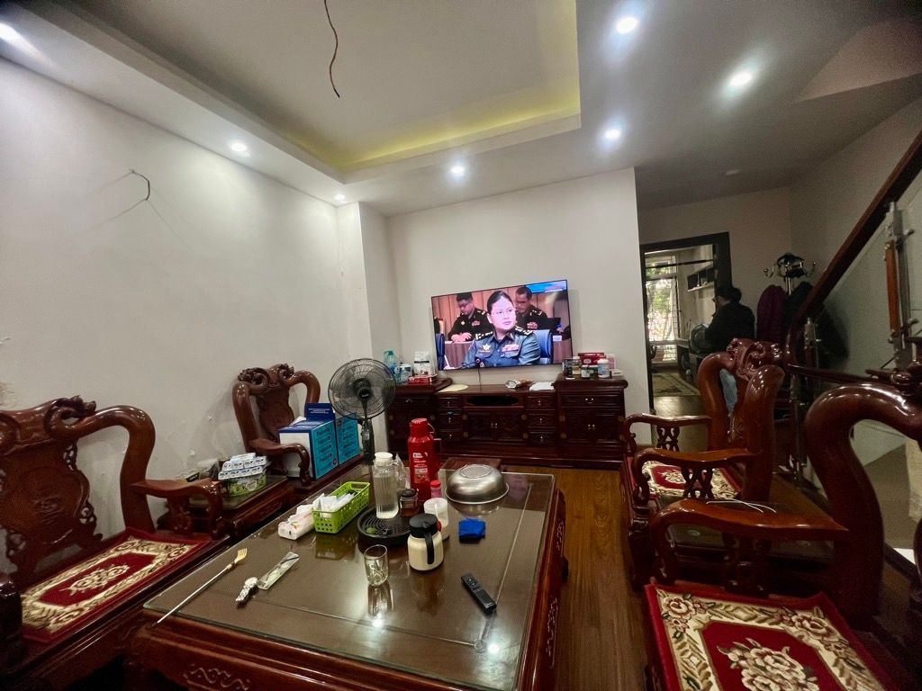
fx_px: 346
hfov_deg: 106.2
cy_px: 346
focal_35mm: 13
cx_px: 461
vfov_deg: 89.9
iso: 160
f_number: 1.8
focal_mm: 1.57
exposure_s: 1/100
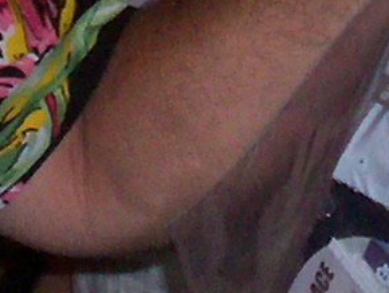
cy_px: -556
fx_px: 3217
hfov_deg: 6.9
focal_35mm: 286
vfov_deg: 5.0
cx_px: 318
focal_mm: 5.9
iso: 140
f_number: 4.5
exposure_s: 1/64
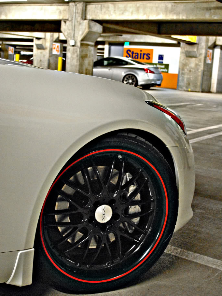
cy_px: 137
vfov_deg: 36.8
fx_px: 445
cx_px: 111
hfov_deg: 28.0
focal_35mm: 52
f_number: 4.8
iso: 1600
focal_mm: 32
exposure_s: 1/13
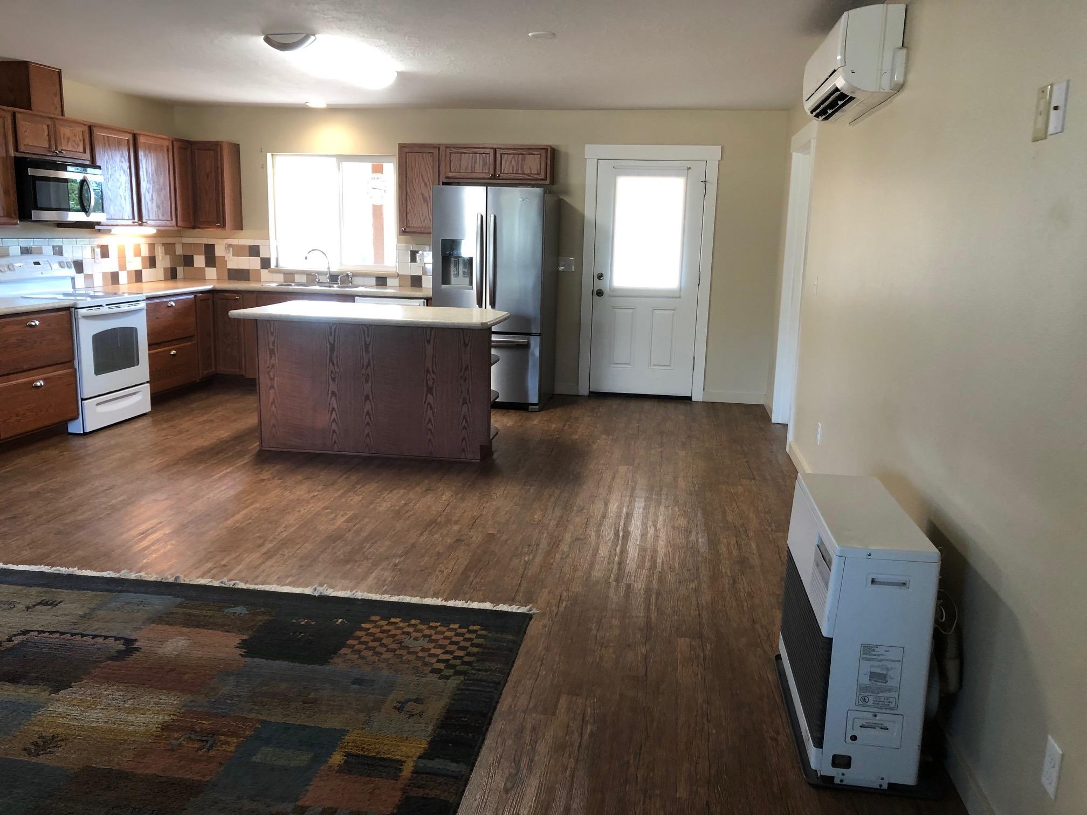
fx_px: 879
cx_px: 544
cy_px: 408
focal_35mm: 28
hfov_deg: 63.4
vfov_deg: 49.7
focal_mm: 3.99
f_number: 1.8
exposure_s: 1/24
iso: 40
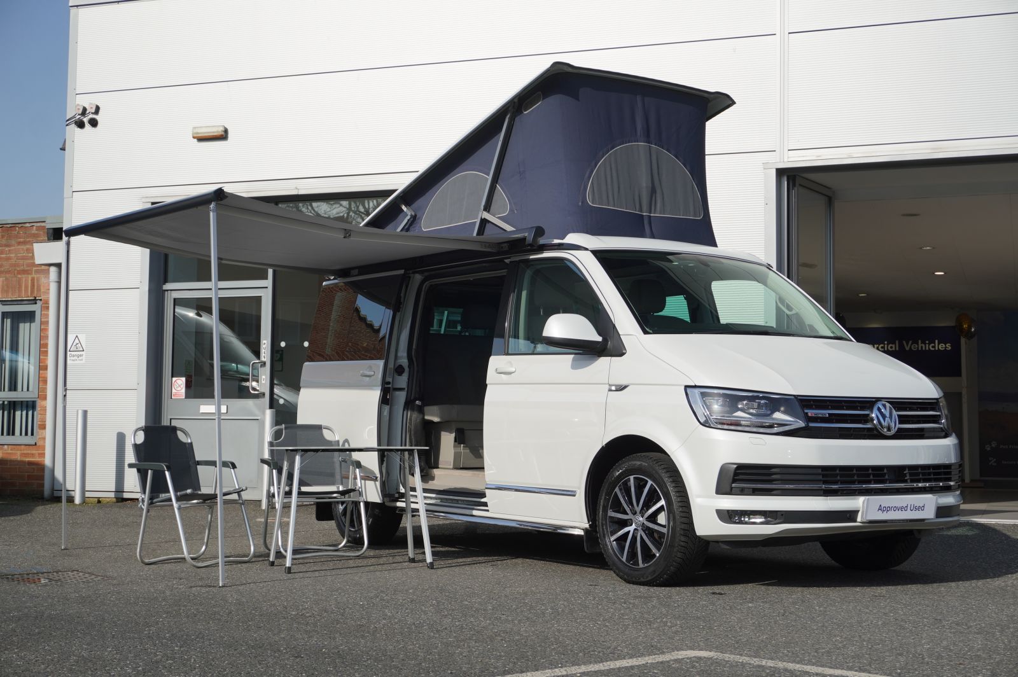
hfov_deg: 40.0
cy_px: 338
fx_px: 1399
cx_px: 509
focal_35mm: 50
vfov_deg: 27.2
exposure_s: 1/320
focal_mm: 33
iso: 100
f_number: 7.1
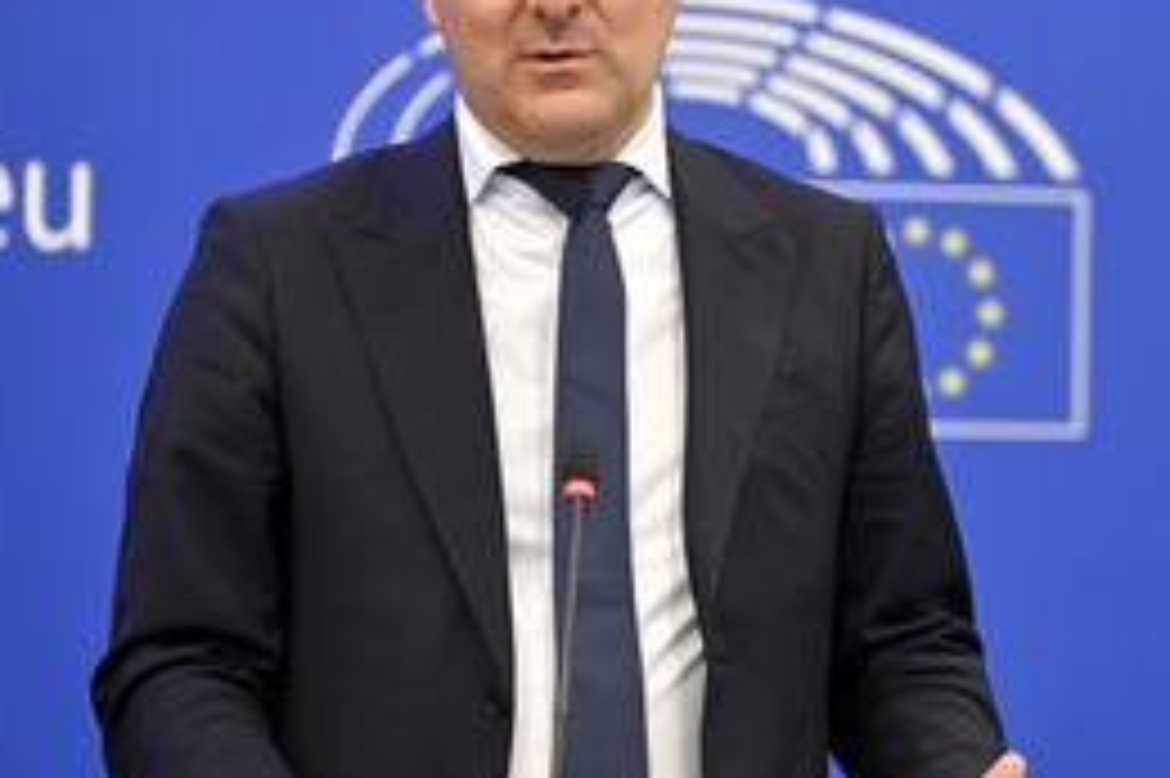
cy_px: 333
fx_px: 7892
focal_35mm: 243
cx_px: 839
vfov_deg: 5.6
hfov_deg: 8.5
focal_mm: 140
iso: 2500
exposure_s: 1/500
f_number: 2.8
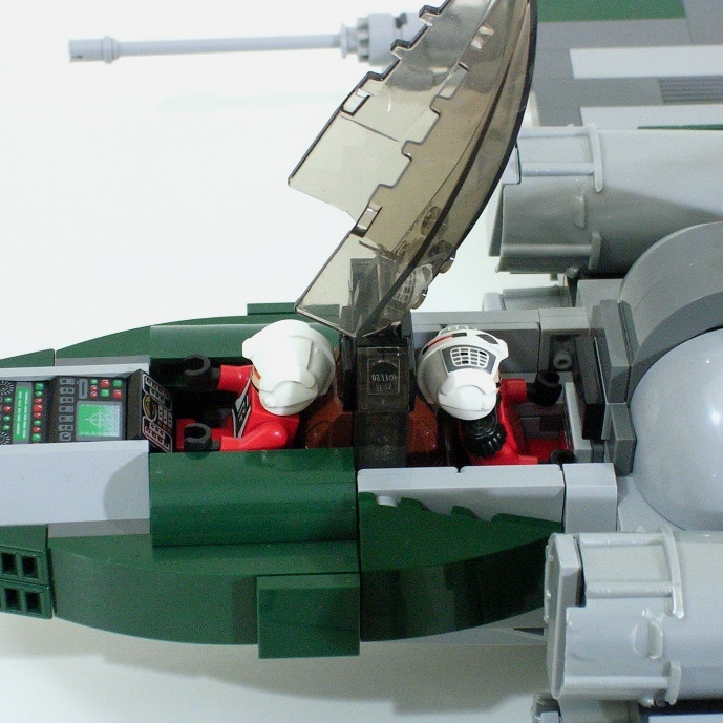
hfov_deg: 12.8
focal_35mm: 136
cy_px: 362
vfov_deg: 12.8
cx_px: 290
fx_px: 3214
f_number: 4.9
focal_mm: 17.4
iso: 200
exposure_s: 1/4.2
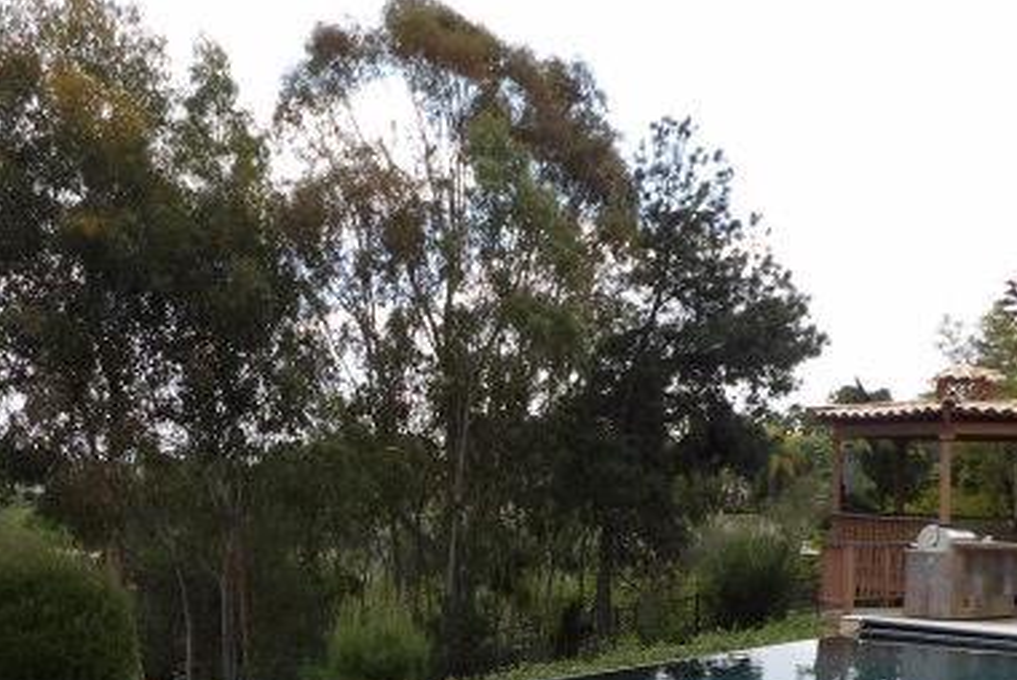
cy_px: 634
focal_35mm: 42
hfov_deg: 46.2
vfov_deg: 30.3
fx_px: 1187
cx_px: 426
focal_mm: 4.3
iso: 100
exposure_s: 1/894
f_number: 2.8
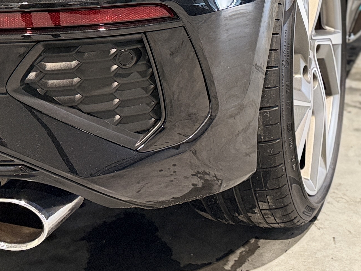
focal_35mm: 75
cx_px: 235
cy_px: -129
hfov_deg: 25.9
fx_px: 782
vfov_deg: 17.7
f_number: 1.78
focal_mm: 6.76
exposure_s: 1/50
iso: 400
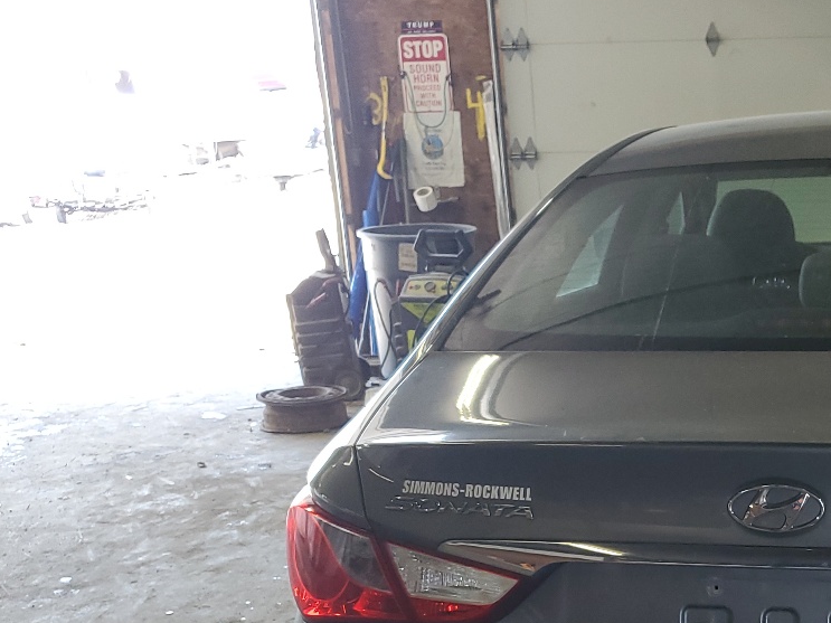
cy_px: 607
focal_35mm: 56
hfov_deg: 32.0
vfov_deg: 25.0
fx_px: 1344
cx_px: 804
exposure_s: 1/120
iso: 67
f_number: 1.5
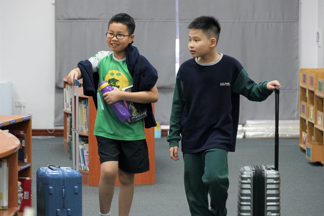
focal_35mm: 166
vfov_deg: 8.3
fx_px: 1494
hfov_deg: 12.4
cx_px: 162
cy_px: 108
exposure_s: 1/125
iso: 6400
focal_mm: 166
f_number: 6.3
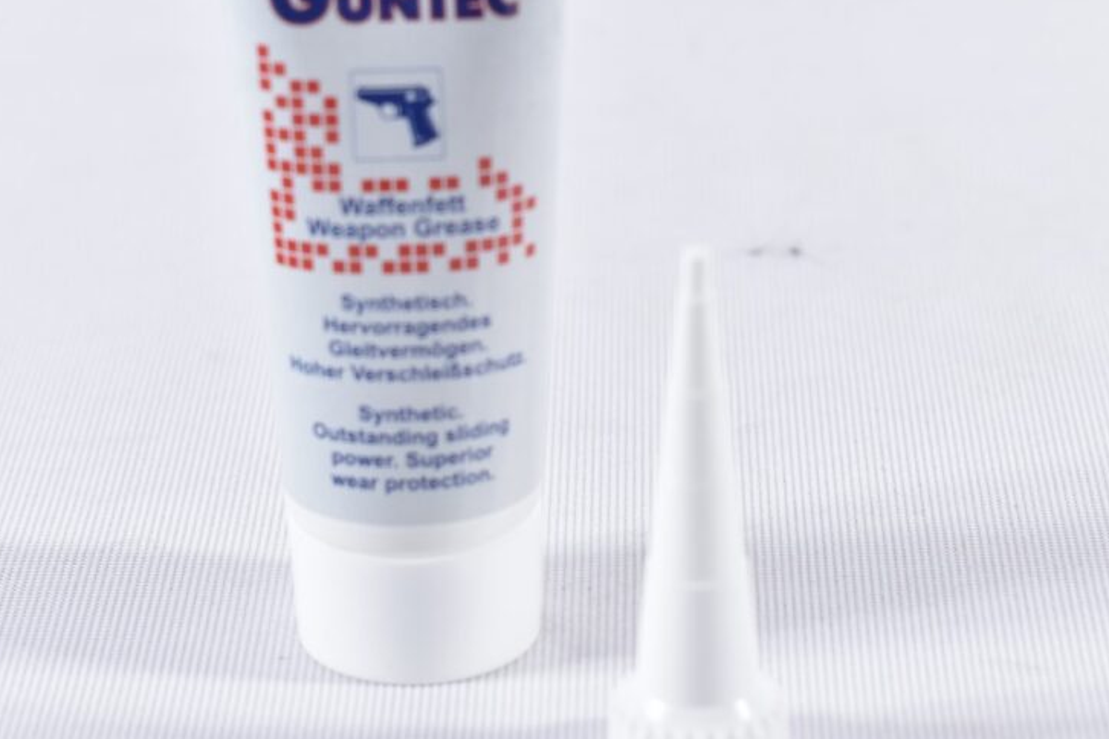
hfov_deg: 15.9
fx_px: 3974
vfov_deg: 10.6
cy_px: 226
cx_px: 478
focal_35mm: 129
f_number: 5.6
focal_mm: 52
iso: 640
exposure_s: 1/40
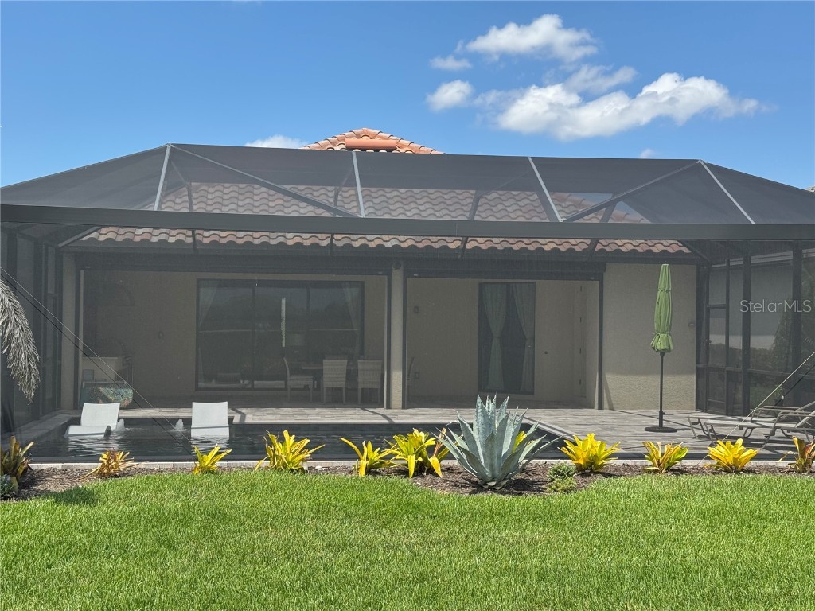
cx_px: 408
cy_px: 306
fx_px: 1130
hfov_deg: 39.7
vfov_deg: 30.3
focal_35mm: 48
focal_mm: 6.76
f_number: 1.78
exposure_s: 1/2717
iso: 64
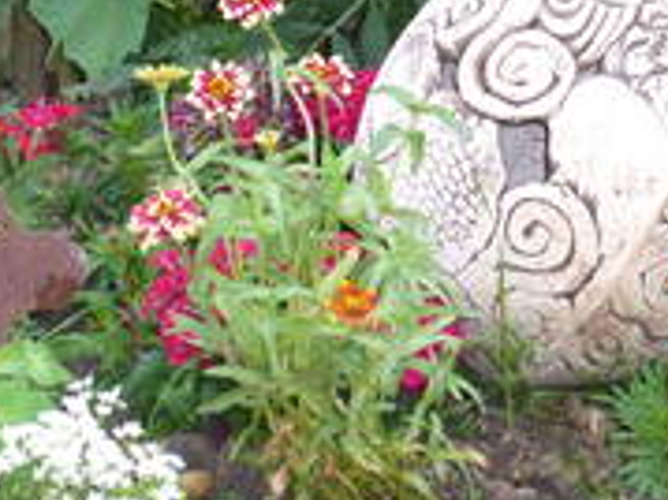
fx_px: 5303
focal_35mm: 275
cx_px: 246
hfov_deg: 7.2
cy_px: -26
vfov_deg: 5.4
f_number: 5.1
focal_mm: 20.2
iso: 640
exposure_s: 1/60
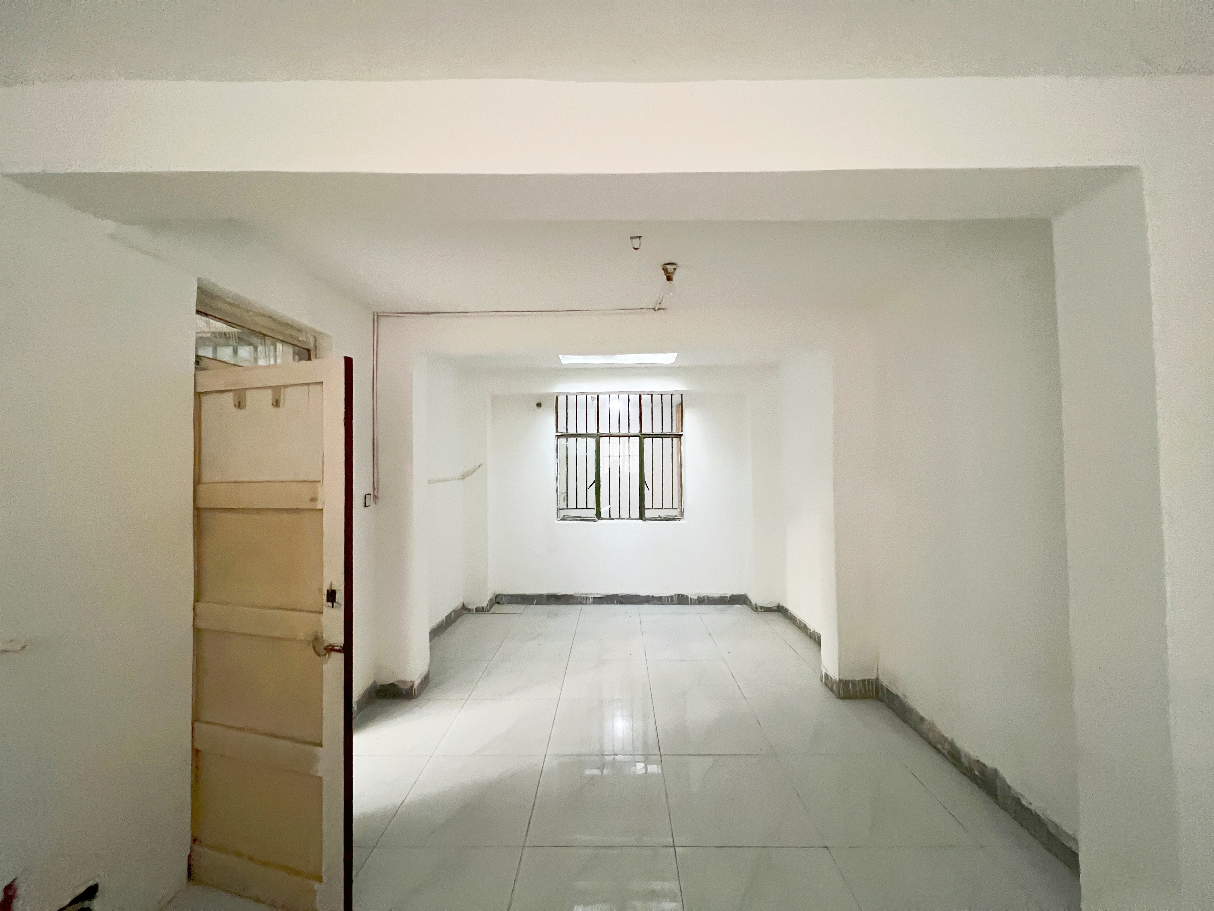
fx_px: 456
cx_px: 607
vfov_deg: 89.9
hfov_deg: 106.2
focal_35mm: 13
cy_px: 456
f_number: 1.8
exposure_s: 1/60
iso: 800
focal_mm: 1.57
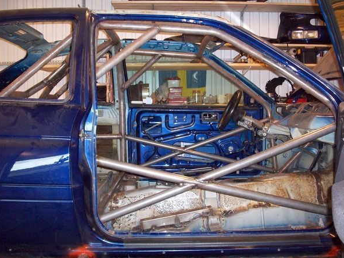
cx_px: 183
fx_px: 398
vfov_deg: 36.0
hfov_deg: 46.8
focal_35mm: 40
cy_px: 130
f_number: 2.8
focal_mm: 6.2
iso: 200
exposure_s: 1/64
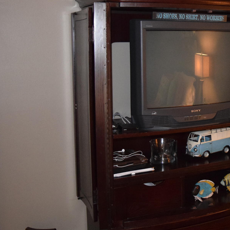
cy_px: 71
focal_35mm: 57
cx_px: 251
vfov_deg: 29.8
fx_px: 428
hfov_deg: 27.6
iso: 3200
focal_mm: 18
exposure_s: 1/60
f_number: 3.5
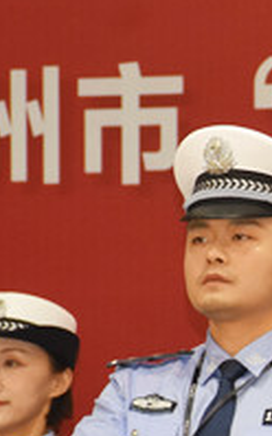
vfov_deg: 3.6
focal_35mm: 588
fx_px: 6993
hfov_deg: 2.2
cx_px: 649
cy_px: 526
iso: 1000
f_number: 5.3
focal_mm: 85
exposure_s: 1/60
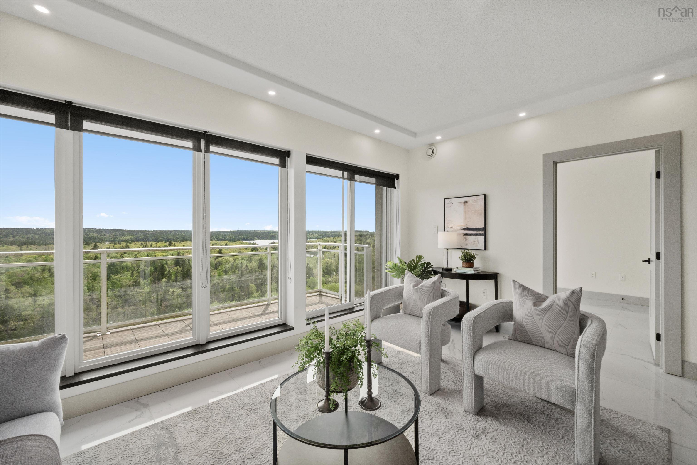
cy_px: 232
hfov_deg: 104.3
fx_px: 271
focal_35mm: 14
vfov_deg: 81.2
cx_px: 348
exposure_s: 1/40
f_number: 22
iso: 320
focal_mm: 14
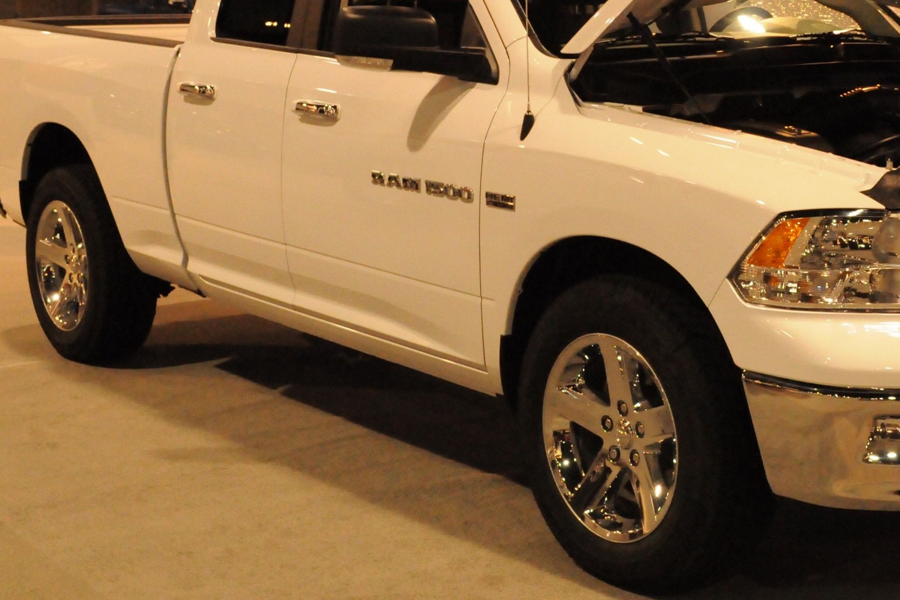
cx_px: 635
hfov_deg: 29.4
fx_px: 1700
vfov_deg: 19.9
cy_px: 202
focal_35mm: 68
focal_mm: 28
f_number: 8
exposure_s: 1/80
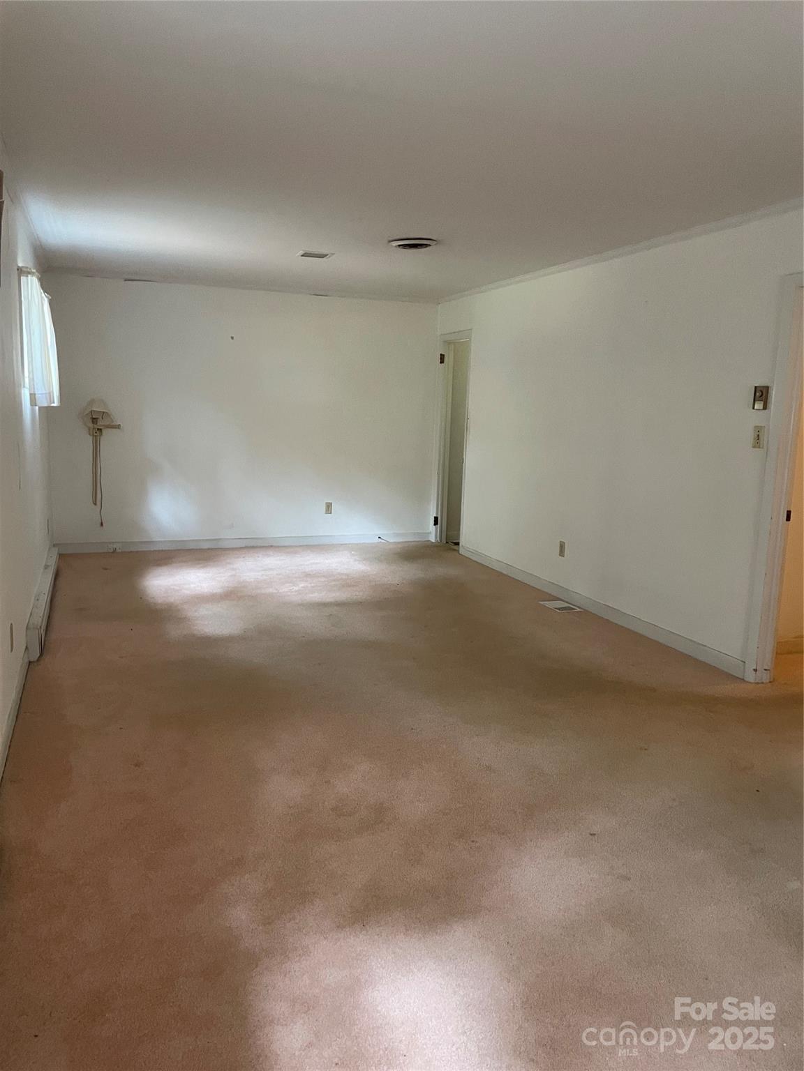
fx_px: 805
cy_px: 536
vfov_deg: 67.3
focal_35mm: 26
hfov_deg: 53.1
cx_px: 402
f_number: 1.6
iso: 400
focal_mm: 4.2
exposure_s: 1/40
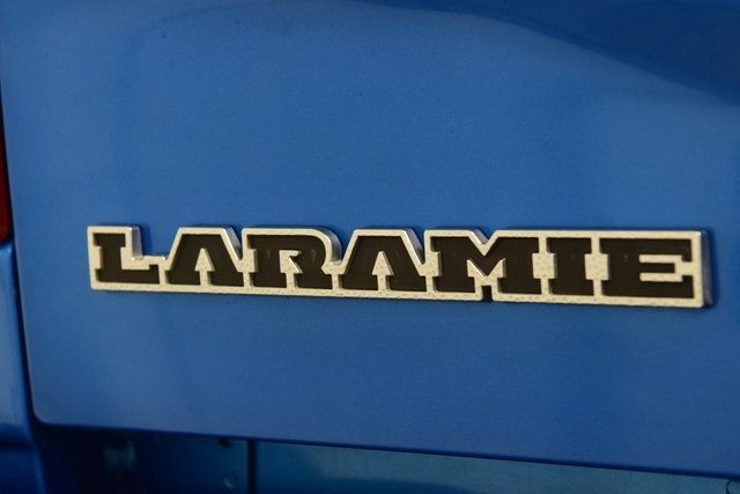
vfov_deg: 13.0
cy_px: 247
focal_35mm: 105
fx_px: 2159
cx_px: 370
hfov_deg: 19.5
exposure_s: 1/30
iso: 1600
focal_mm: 70
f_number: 5
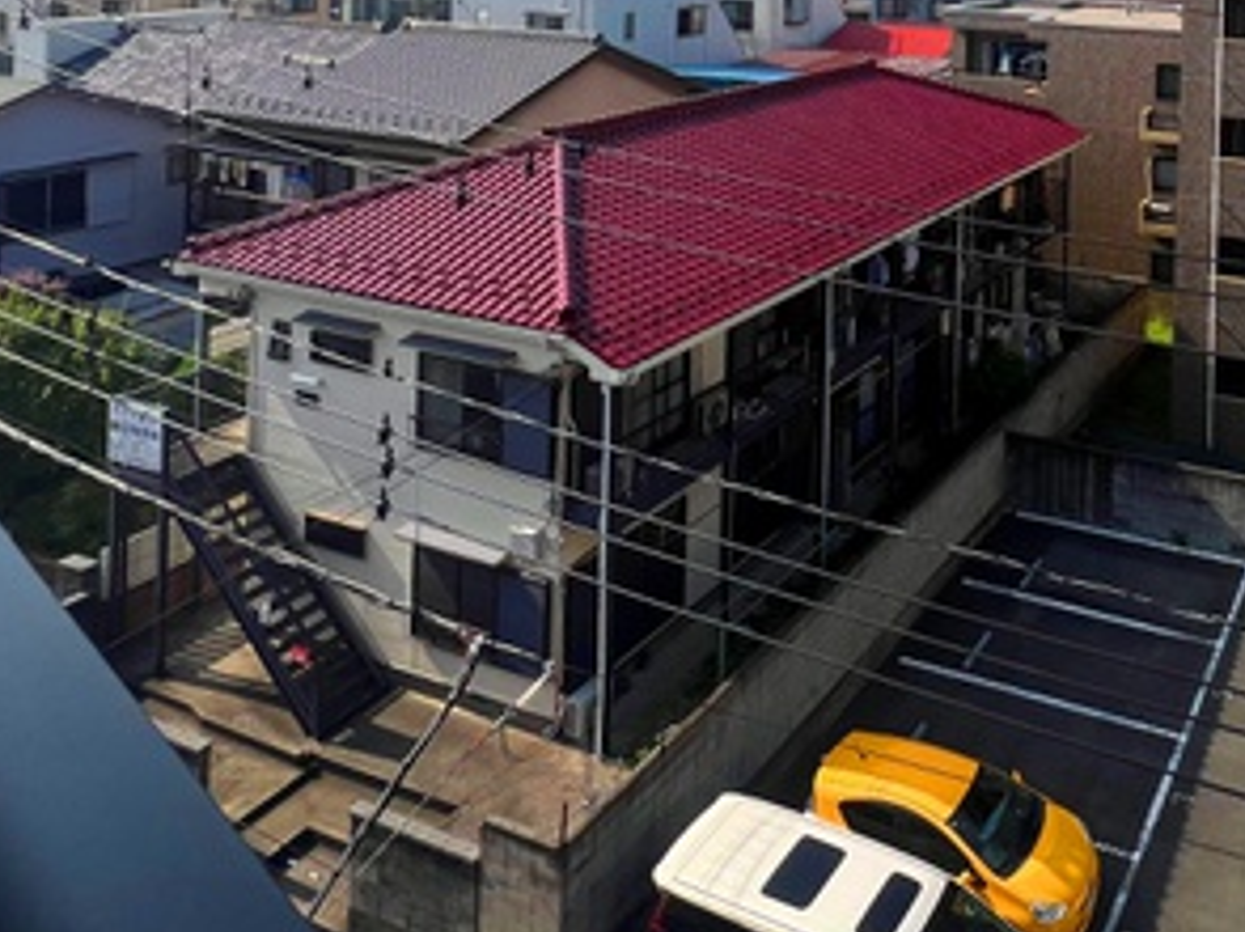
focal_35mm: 31
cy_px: -87
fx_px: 1114
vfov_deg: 38.0
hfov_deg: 52.4
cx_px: 1084
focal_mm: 1.57
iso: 32
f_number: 1.8
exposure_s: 1/2320
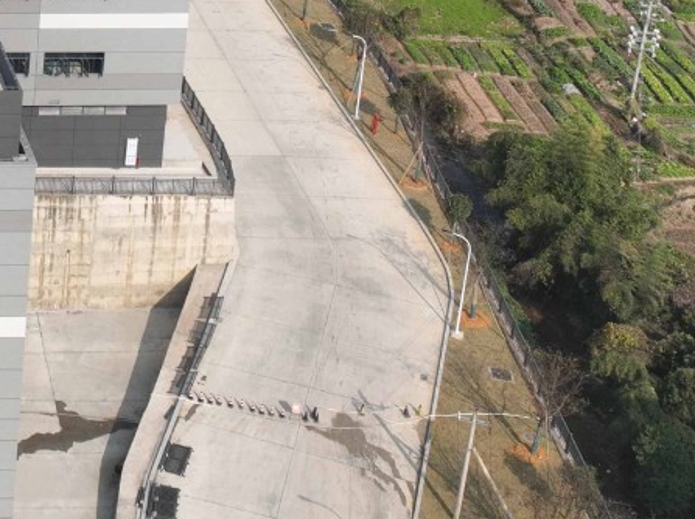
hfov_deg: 20.1
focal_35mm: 86
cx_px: -303
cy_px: -135
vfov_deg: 16.3
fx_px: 1724
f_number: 2.8
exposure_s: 1/1600
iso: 100
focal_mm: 12.29
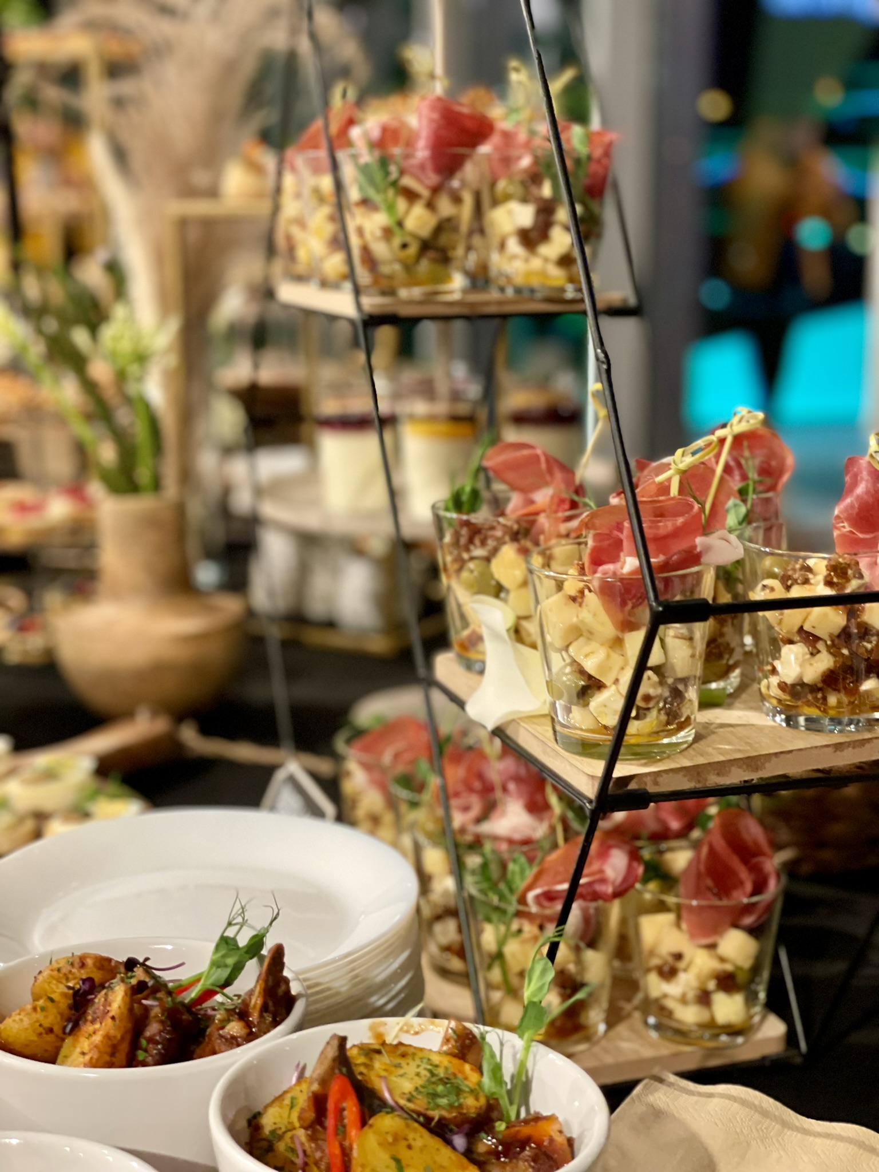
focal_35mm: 52
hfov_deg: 28.0
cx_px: 440
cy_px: 586
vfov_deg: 36.8
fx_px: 1761
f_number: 2
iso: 160
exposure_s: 1/50
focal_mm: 6
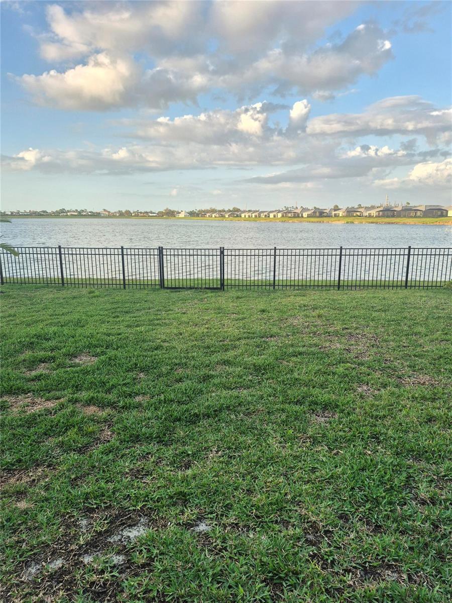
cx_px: 226
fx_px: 400
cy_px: 302
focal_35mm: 23
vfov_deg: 73.9
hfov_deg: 58.9
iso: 25
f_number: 1.8
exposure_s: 1/324
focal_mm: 5.4
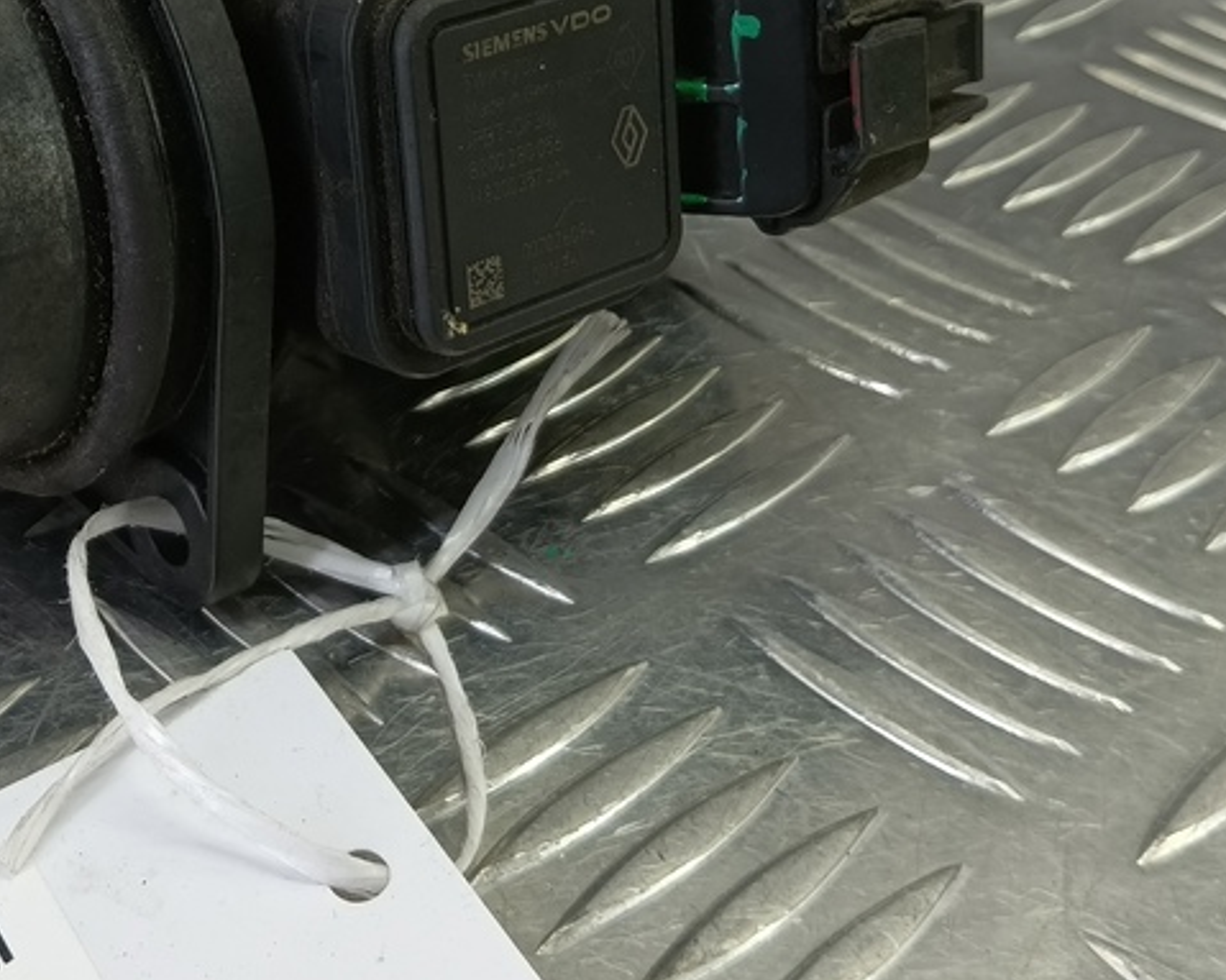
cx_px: 297
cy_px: 143
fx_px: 1741
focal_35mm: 48
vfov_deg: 30.4
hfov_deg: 37.8
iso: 130
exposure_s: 1/50
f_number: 1.6
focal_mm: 4.11
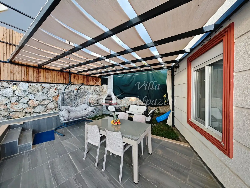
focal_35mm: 12
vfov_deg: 94.5
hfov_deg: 110.5
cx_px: 125
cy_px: 94
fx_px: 87
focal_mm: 2.03
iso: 50
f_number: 1.8
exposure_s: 1/100
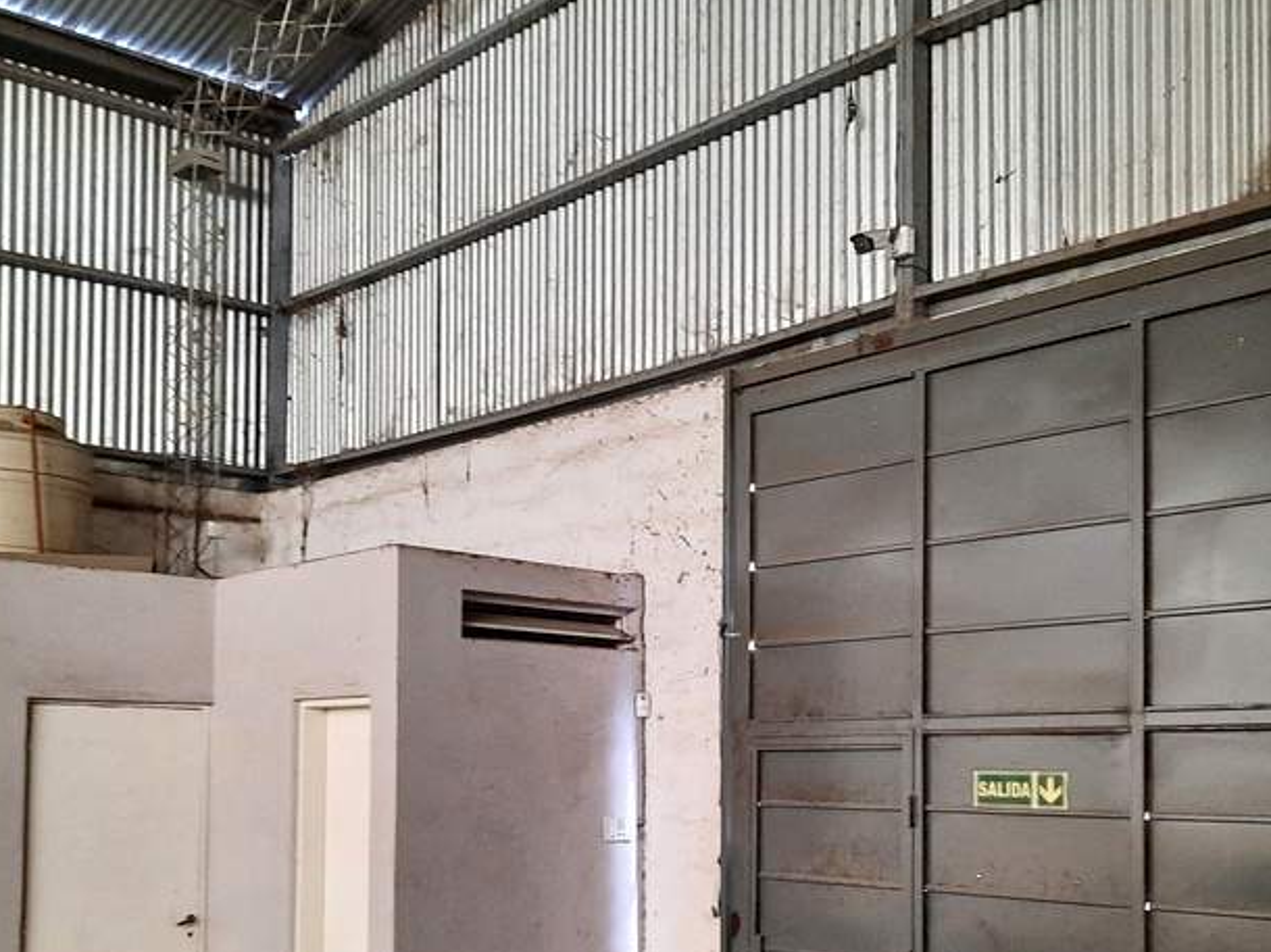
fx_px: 1542
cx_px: 677
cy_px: 717
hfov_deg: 44.8
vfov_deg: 33.6
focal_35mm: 42
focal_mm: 4.6
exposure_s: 1/33
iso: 320
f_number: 2
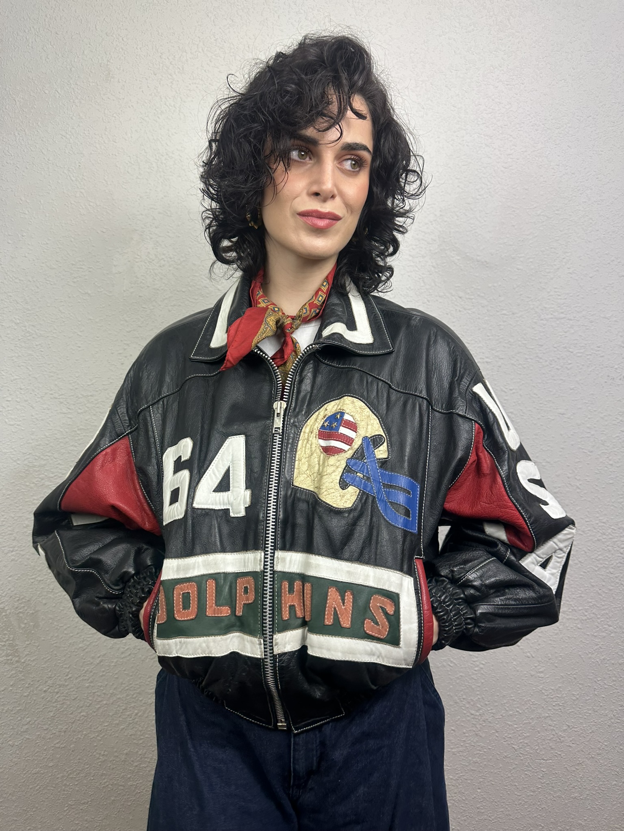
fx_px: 577
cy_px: 416
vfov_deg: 71.6
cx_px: 312
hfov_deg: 56.8
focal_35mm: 24
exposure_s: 1/100
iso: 80
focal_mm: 6.86
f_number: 1.78
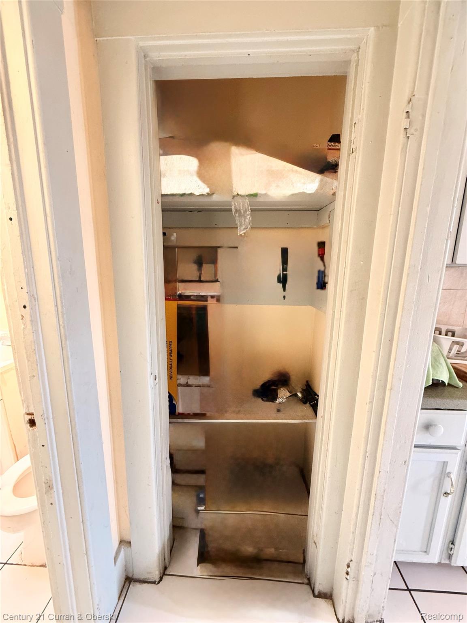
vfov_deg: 102.1
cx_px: 234
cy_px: 312
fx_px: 252
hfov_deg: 85.7
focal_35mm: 14
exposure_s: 1/60
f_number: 2.2
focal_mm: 2.22
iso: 400
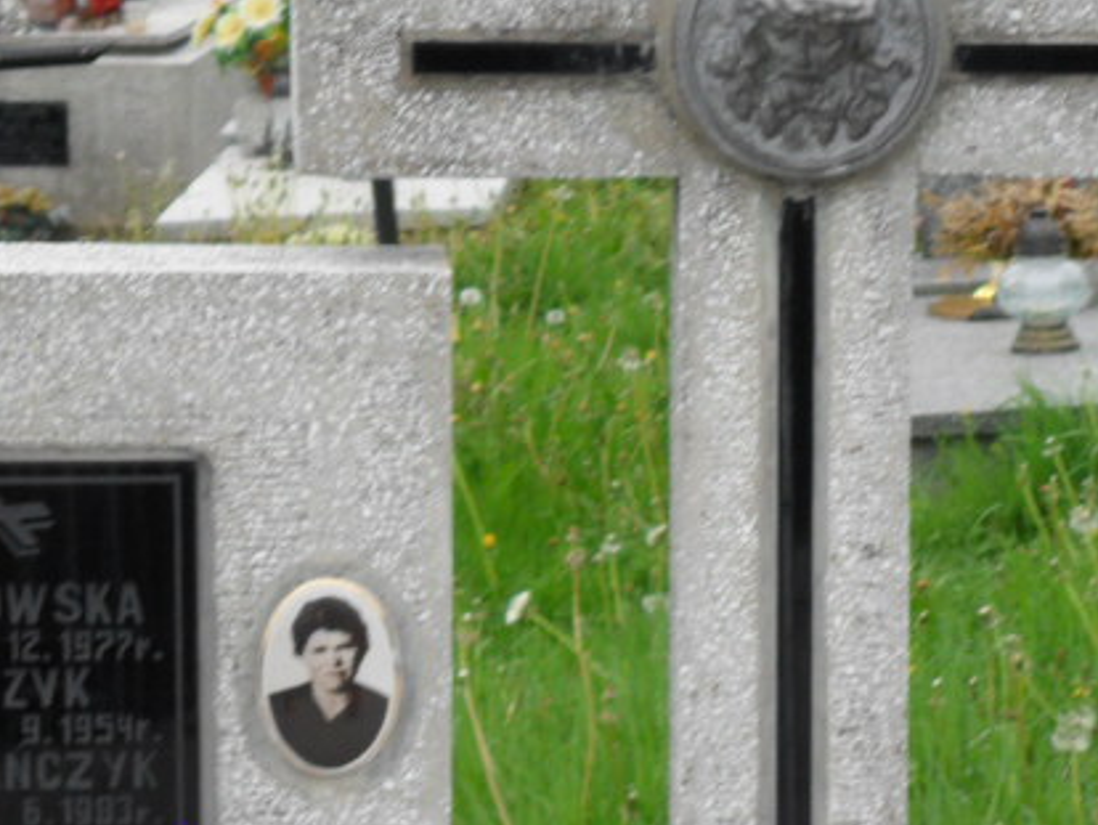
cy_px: 422
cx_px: 676
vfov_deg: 8.1
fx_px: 5808
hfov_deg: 10.8
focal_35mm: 183
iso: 100
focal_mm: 13.2
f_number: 3.9
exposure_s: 1/90
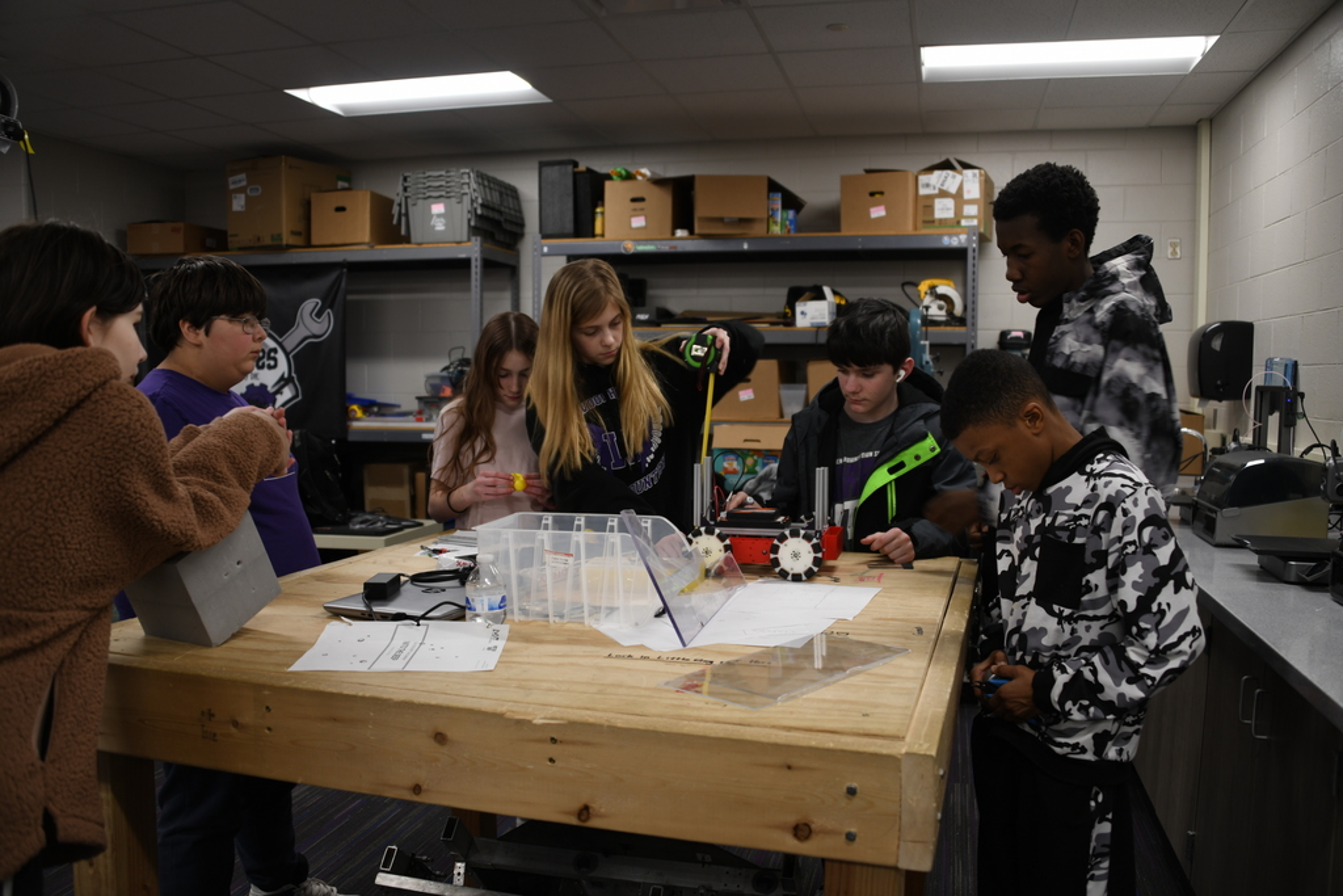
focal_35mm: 28
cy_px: 448
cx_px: 672
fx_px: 1045
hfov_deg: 65.5
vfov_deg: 46.4
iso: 250
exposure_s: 1/30
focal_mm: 28
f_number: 3.5
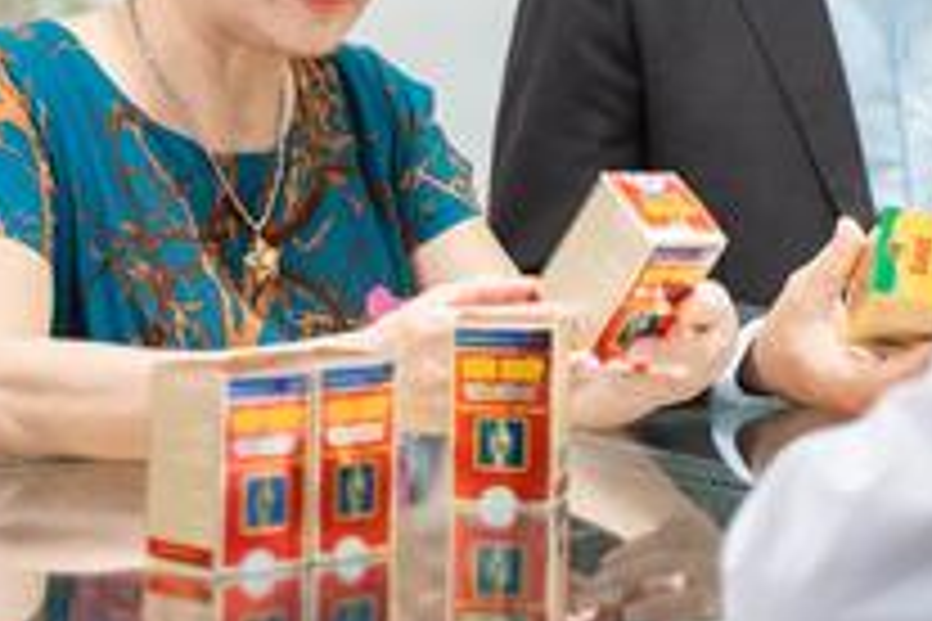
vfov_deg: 7.8
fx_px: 4504
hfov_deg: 11.8
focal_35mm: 174
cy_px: -50
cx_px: 527
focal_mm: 75
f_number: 2.8
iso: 640
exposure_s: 1/125
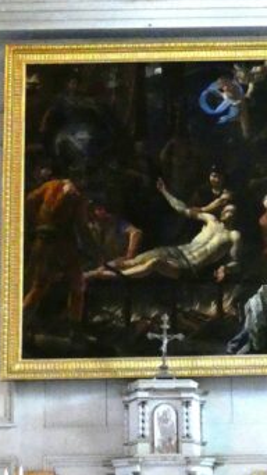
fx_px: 1235
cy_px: 156
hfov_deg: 12.3
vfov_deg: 21.7
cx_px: 134
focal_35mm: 98
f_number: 3.3
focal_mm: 5.3
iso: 1600
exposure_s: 1/40
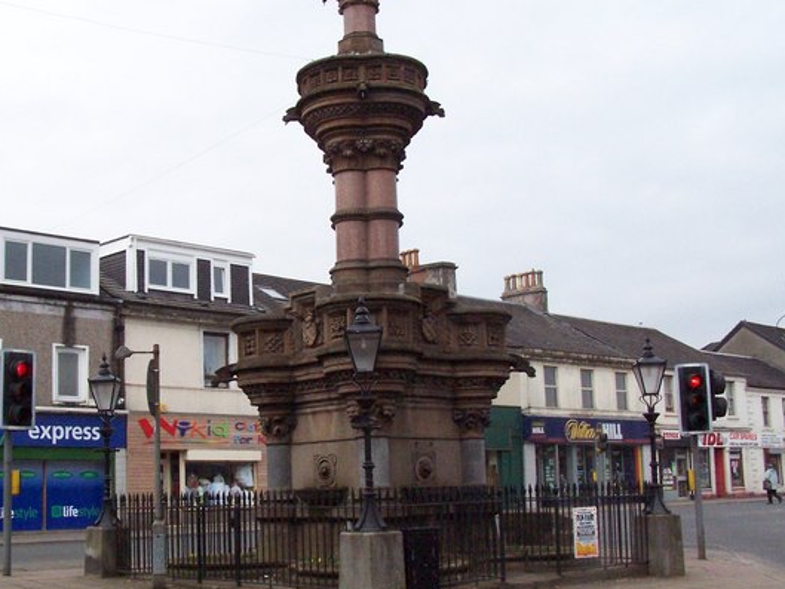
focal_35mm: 46
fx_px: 1043
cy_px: 344
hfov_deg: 41.0
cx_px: 312
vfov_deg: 31.5
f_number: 5.6
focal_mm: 6.3
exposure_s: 1/1000
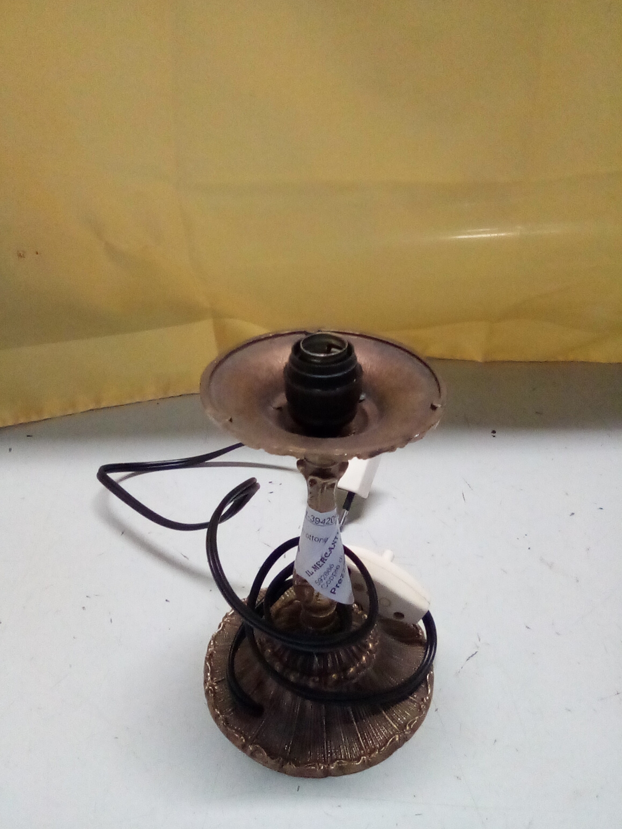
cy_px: 419
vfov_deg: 61.7
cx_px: 305
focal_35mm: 29
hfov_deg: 48.2
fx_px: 695
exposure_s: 1/25
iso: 229
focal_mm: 2.27
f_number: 2.2
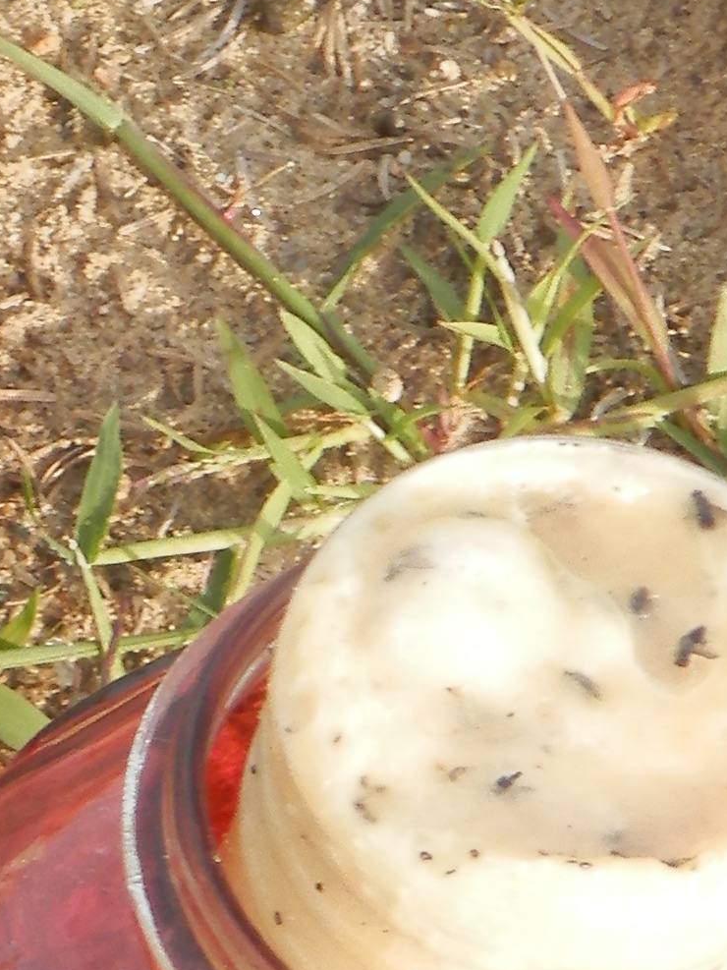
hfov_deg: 3.0
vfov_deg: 4.0
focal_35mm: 495
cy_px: 1116
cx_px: -871
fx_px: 13864
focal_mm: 19
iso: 80
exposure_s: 1/200
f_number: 4.5
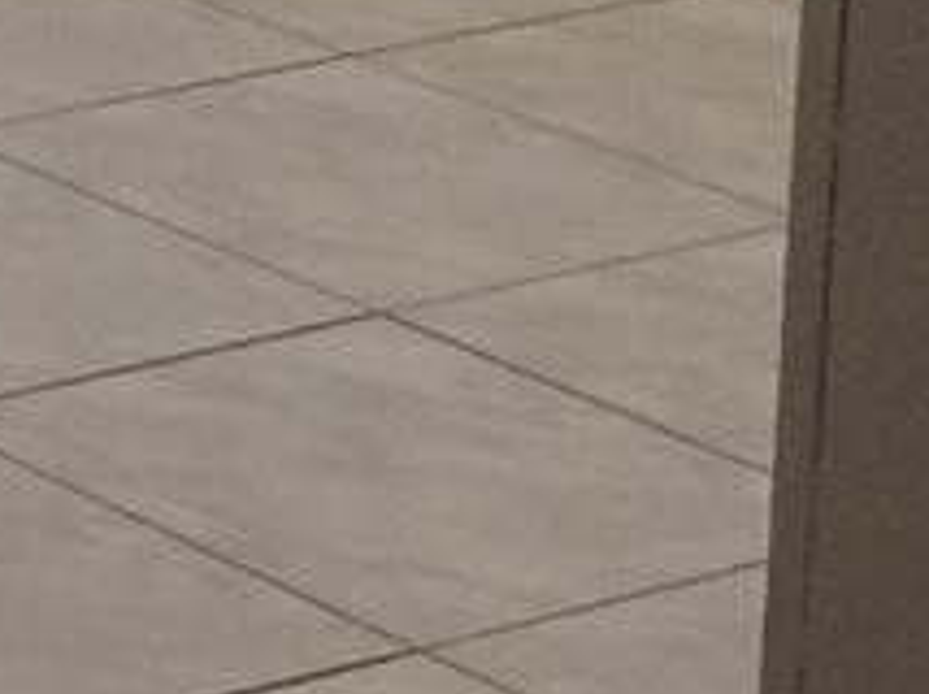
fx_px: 5817
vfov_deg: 6.6
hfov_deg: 8.0
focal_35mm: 217
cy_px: -789
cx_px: -1732
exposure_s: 1/30
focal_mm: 4.15
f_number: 2.2
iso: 32
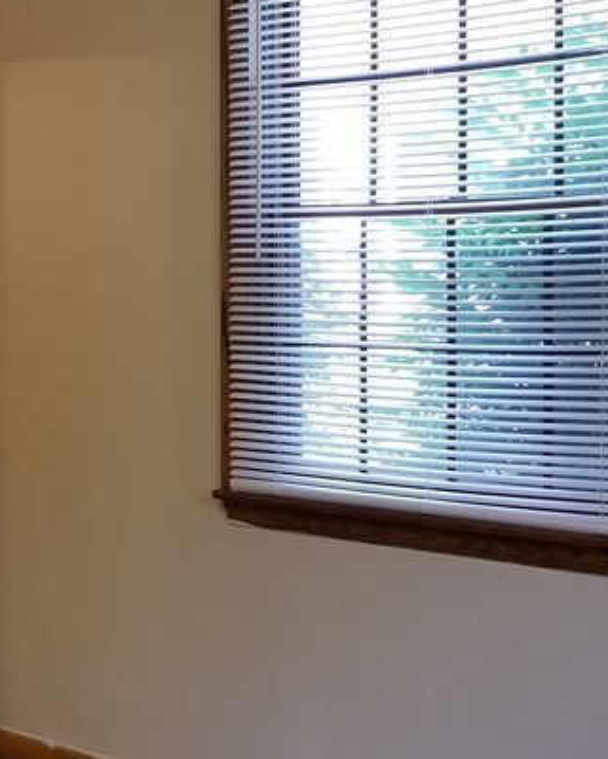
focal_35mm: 65
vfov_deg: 29.1
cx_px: -19
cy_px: 336
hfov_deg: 22.5
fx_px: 1462
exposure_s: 1/60
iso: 125
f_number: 1.7
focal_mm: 4.25
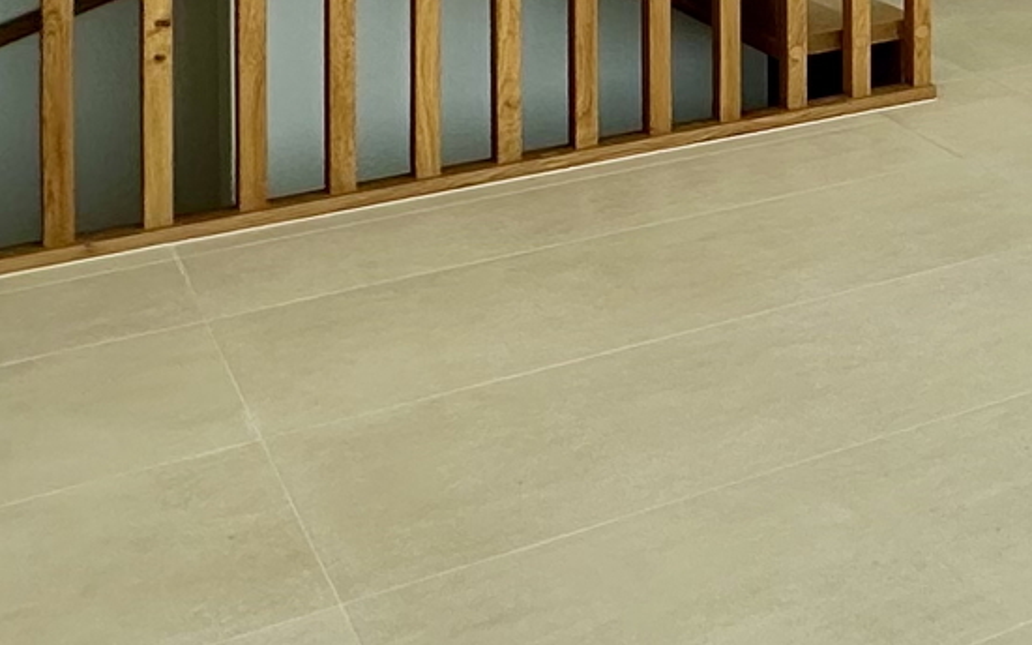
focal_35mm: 69
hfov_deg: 21.6
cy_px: -426
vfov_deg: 16.5
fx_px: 1940
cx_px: 1764
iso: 40
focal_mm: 2.22
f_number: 2.2
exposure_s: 1/375
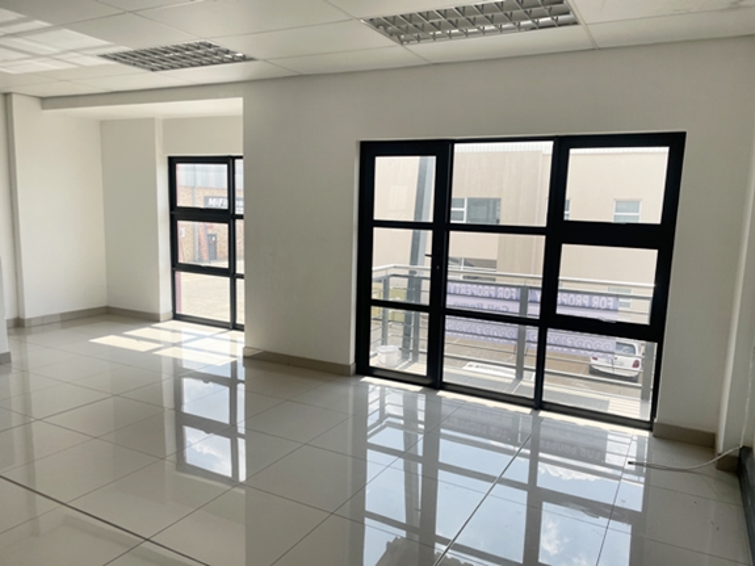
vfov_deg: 53.0
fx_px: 567
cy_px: 283
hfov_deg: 67.3
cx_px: 378
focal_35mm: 26
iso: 32
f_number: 1.6
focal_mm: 4.2
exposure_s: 1/1114
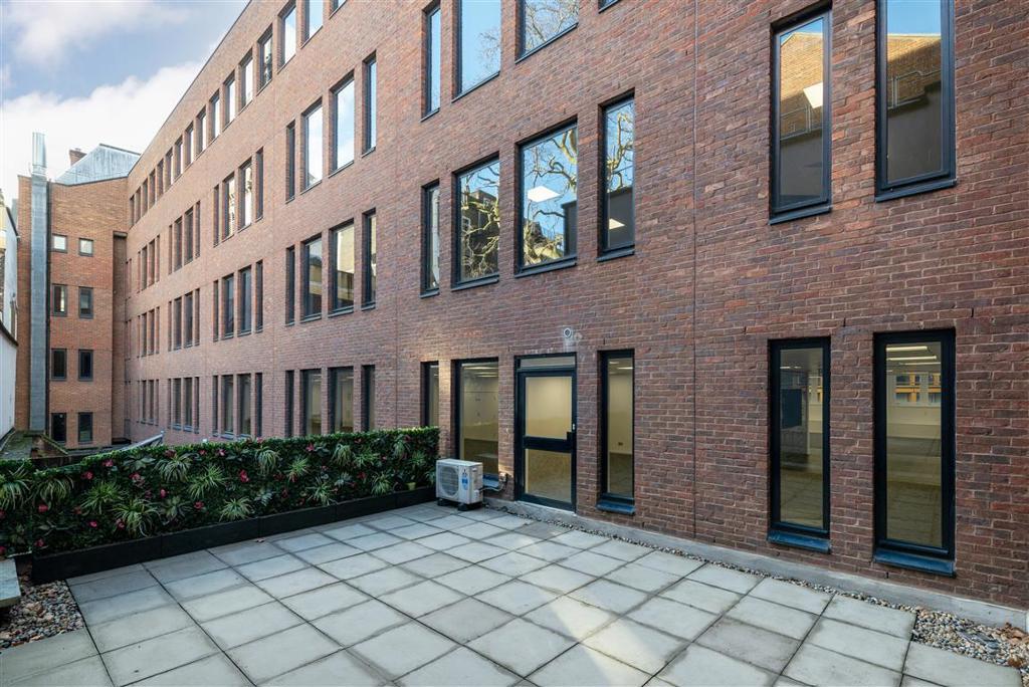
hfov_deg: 96.7
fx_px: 458
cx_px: 514
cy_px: 344
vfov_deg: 73.8
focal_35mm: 16
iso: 500
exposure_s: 1/50
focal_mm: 16
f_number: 9
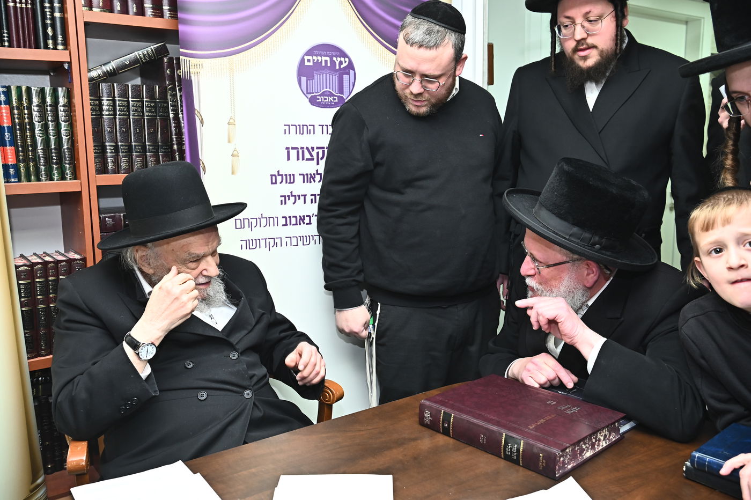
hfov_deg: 55.8
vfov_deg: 38.8
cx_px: 376
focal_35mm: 34
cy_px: 250
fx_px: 709
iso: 1600
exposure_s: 1/160
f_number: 5.6
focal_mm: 34
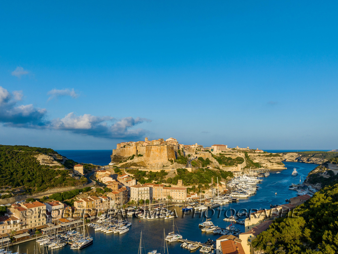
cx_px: 159
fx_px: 273
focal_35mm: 28
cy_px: 148
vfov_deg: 49.5
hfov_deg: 63.4
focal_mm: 12.3
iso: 100
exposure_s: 1/200
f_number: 9
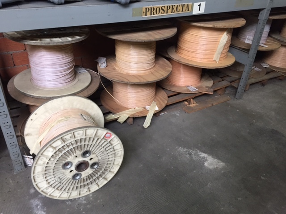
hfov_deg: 61.7
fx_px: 240
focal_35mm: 29
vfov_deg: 48.2
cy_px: 107
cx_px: 143
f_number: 2.2
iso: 125
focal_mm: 4.15
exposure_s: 1/33
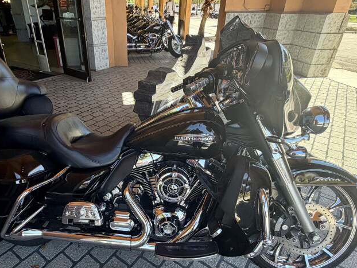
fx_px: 248
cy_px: 141
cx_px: 143
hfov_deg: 70.9
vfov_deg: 56.8
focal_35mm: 24
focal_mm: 2.22
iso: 50
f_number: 2.2
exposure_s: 1/169
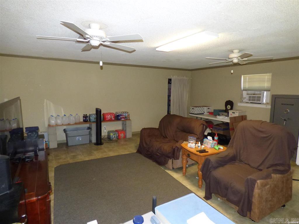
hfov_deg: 81.7
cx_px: 150
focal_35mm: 20
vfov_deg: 66.0
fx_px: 173
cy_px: 112
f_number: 2.8
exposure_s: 1/60
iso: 800
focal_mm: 3.58
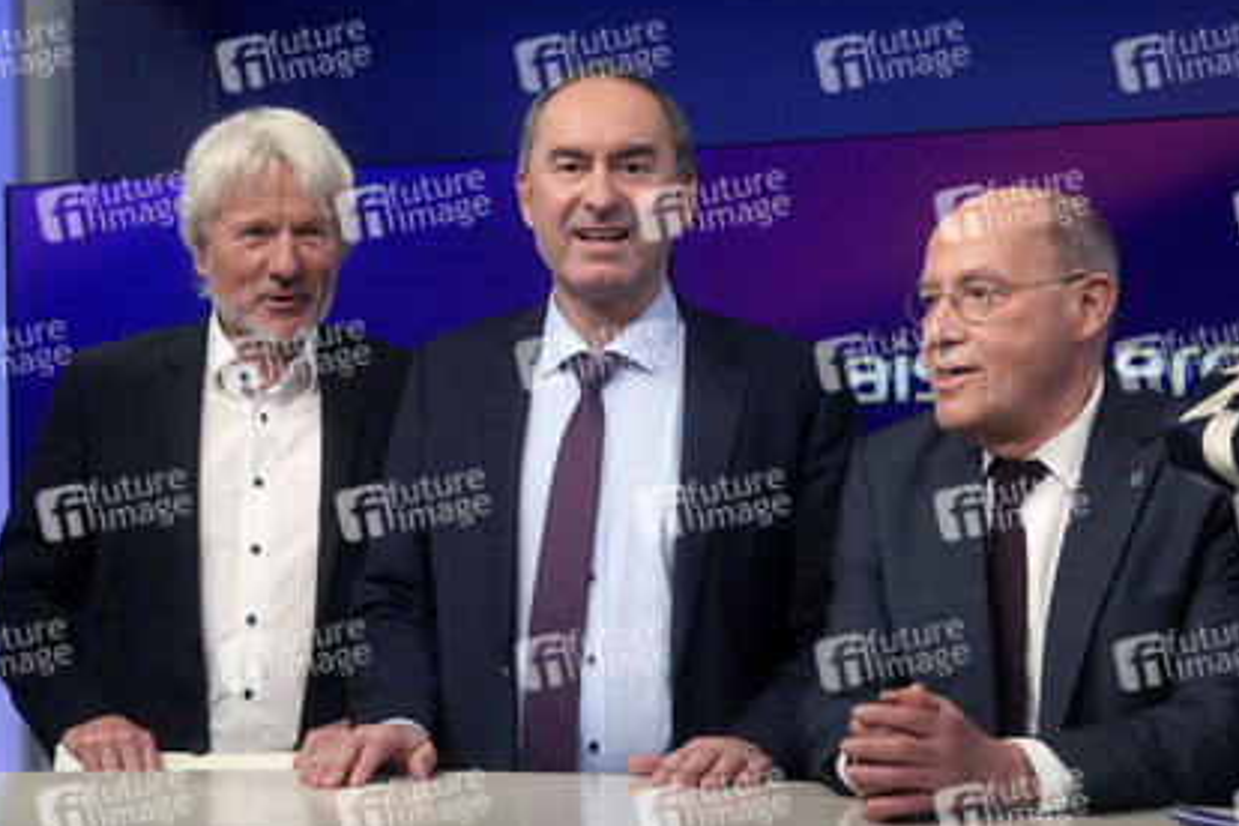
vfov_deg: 27.5
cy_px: 431
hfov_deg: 40.3
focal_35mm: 49
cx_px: 633
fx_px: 1686
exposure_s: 1/125
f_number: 3.5
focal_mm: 30
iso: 640
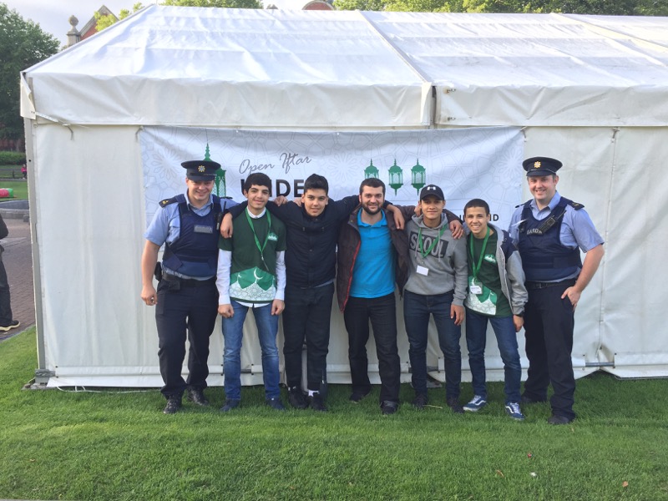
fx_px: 560
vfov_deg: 48.2
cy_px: 250
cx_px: 334
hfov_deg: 61.7
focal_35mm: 29
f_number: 2.2
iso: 32
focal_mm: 4.15
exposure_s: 1/229
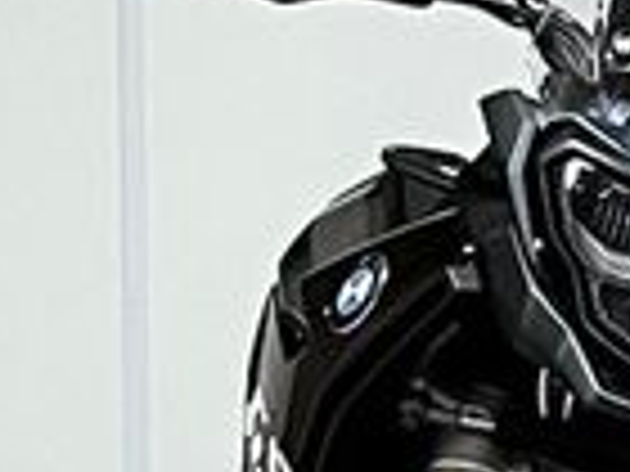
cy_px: 652
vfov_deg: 12.0
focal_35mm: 119
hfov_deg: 16.2
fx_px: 2166
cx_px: 621
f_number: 1.5
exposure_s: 1/50
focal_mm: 5.7
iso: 80
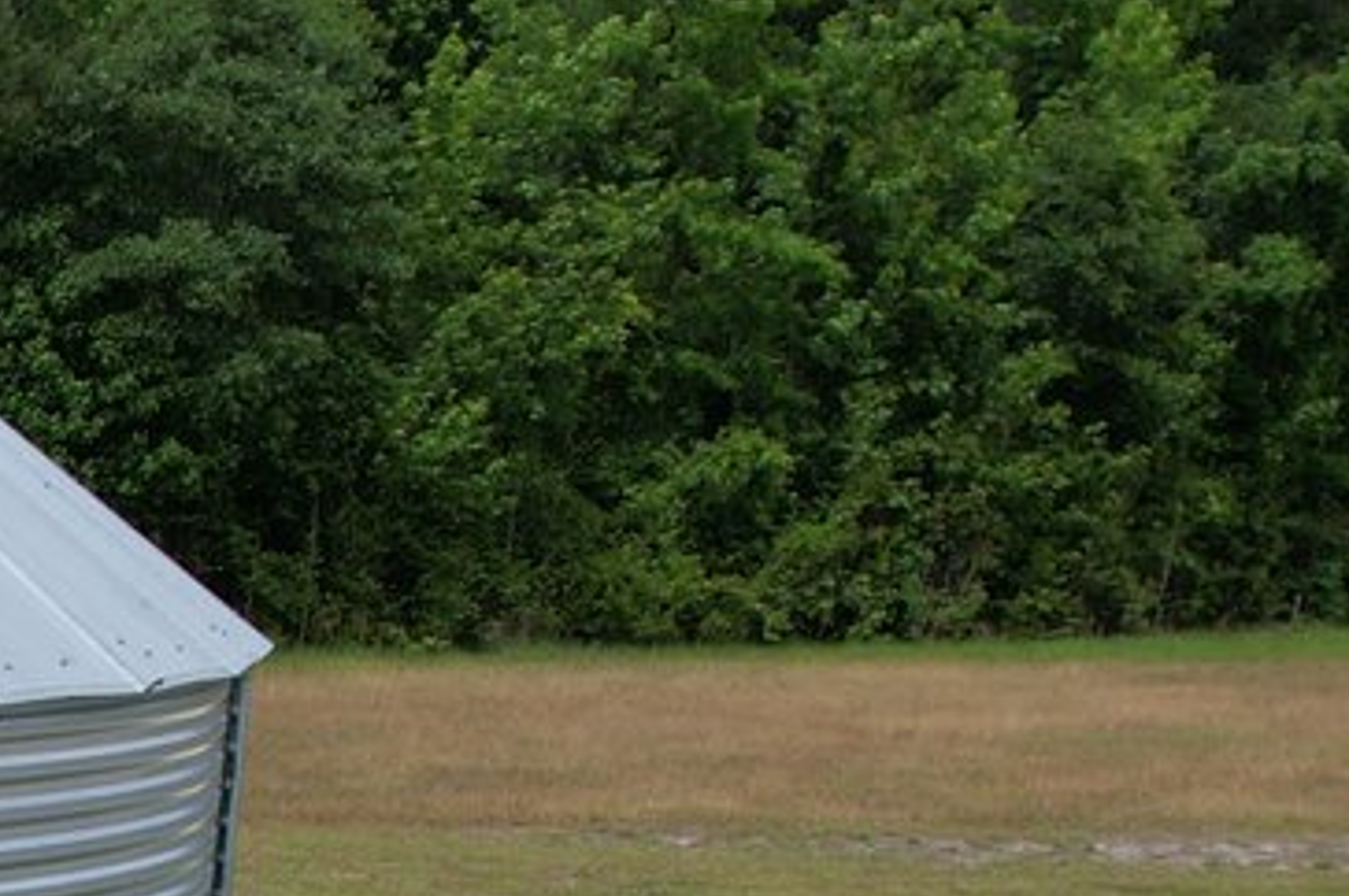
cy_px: 1527
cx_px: -1188
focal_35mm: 103
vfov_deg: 12.3
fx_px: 3856
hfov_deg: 16.2
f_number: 2.8
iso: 120
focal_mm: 8.38
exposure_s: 1/3000
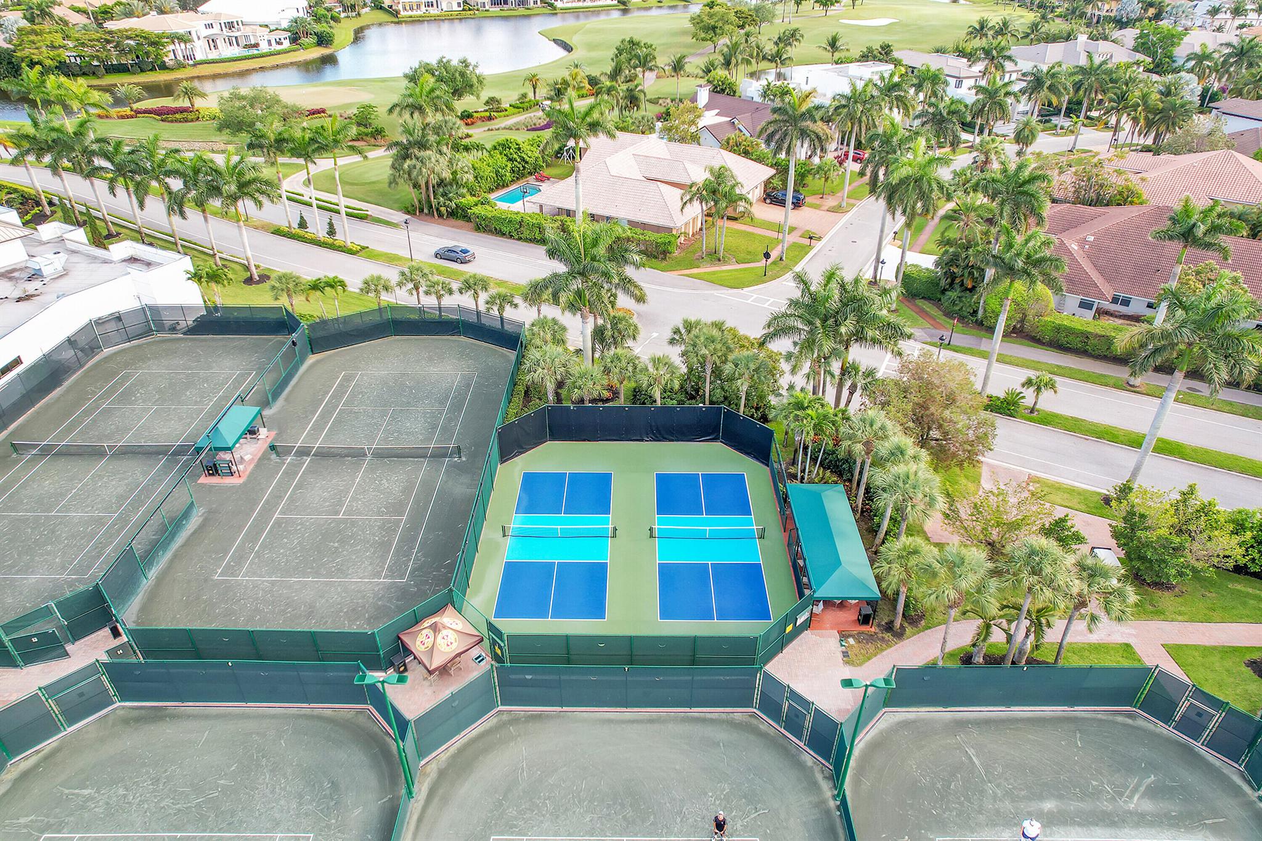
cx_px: 631
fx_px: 771
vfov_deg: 57.2
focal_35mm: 22
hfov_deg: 78.6
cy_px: 420
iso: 100
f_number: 2.8
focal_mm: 8.38
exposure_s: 1/320
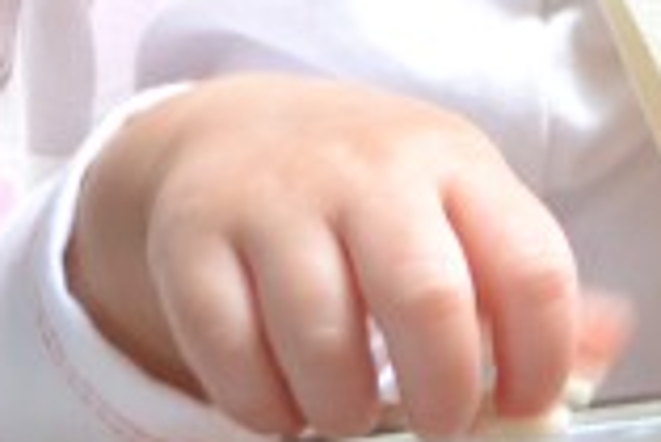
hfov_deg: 6.2
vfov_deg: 4.2
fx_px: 6010
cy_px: -459
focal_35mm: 327
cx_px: 1187
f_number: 5.6
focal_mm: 38
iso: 800
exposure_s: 1/10
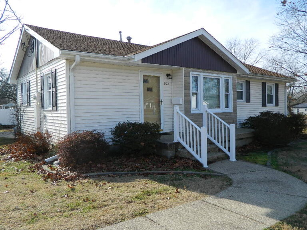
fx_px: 248
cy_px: 115
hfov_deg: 63.4
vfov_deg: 49.7
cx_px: 154
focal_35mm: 28
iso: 80
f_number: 3.2
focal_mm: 5.1
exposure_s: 1/640
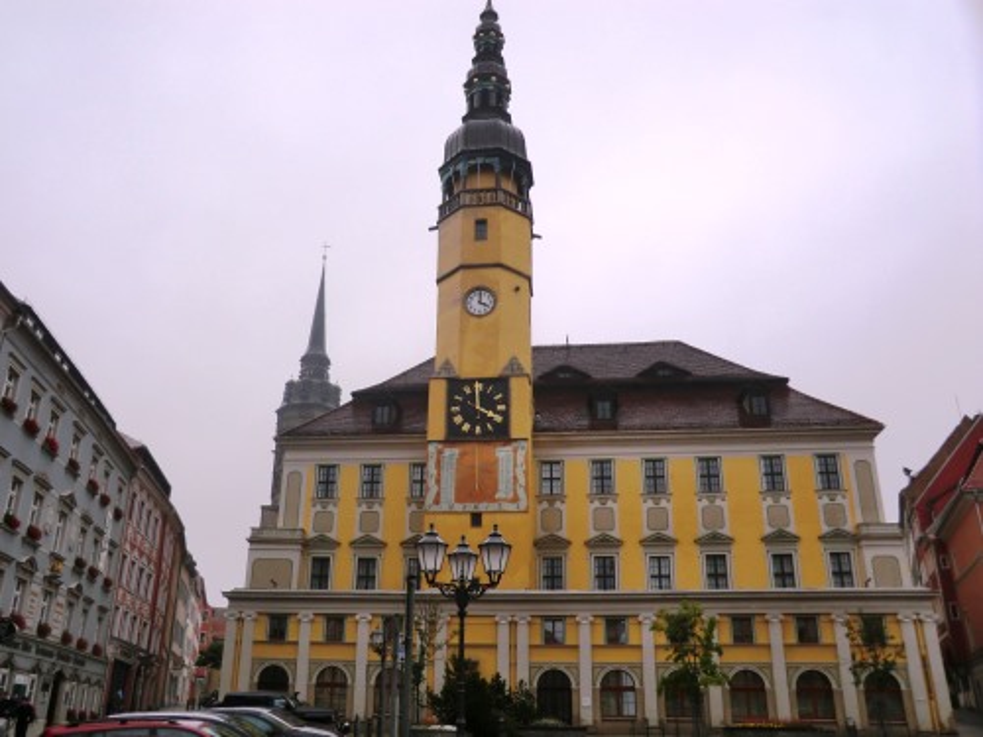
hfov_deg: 61.7
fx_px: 824
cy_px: 368
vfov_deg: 48.2
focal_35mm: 29
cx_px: 492
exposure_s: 1/320
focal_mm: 5.2
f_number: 3.5
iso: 64
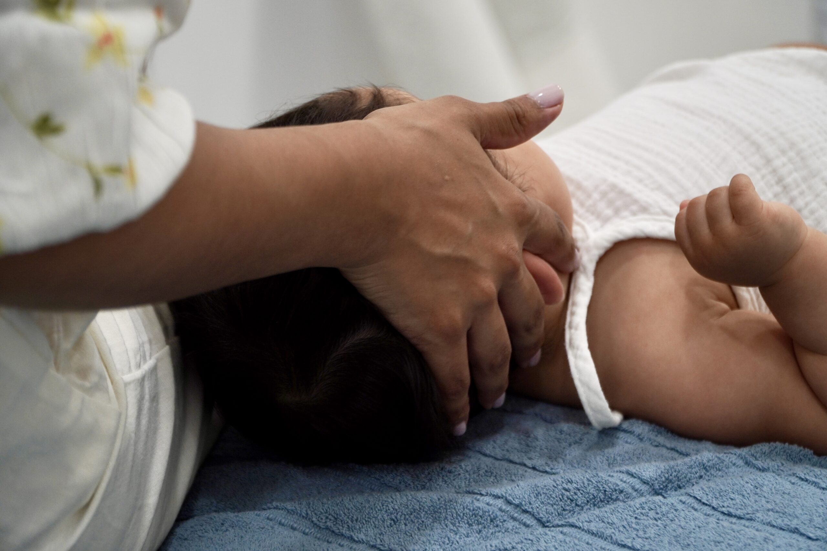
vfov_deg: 16.6
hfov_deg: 24.6
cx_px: 414
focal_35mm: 82
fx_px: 1895
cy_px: 276
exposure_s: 1/160
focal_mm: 55
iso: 400
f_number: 4
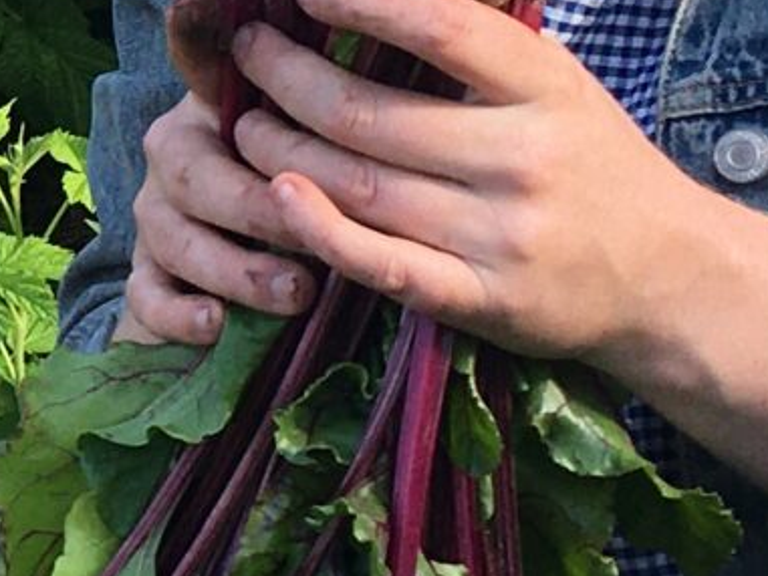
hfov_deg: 9.4
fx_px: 4328
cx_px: -816
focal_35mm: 195
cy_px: -155
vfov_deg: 7.5
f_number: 2.2
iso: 25
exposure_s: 1/553
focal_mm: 4.15
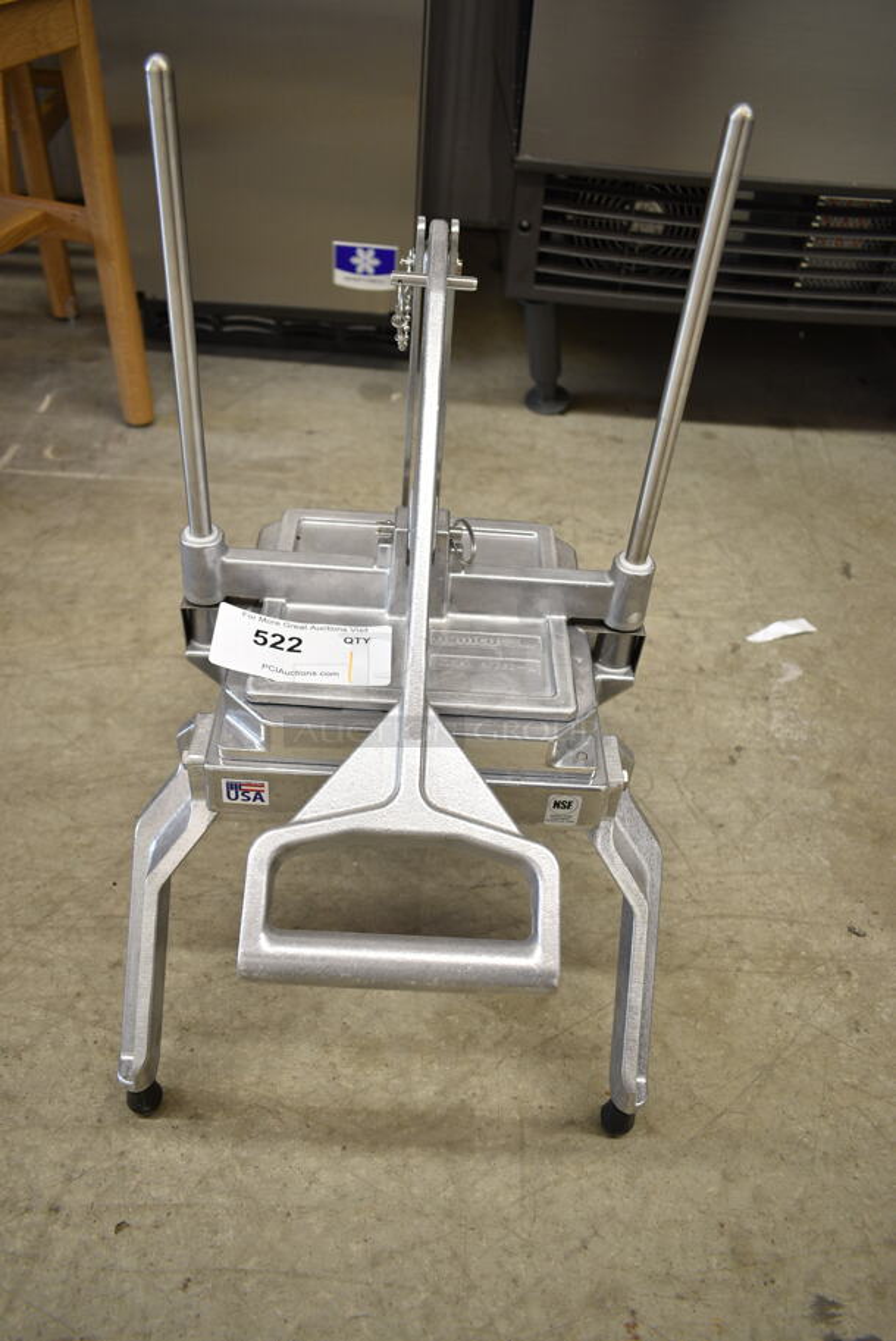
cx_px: 448
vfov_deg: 67.3
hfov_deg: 48.0
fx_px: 1006
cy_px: 670
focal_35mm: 27
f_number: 3.5
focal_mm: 18
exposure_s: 1/30
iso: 280
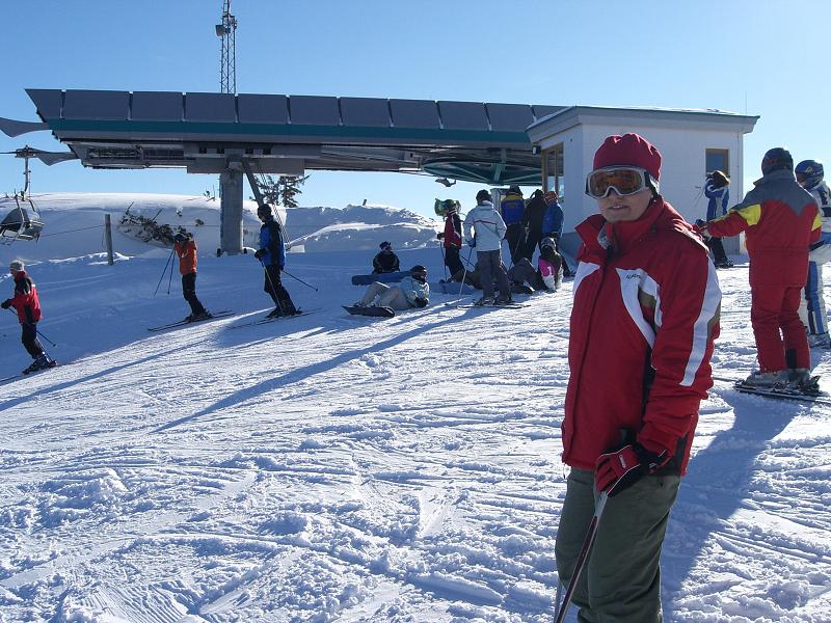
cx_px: 416
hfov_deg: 49.0
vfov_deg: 37.7
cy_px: 312
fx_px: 912
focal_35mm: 38
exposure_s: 1/1000
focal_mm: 6.3
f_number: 4.4
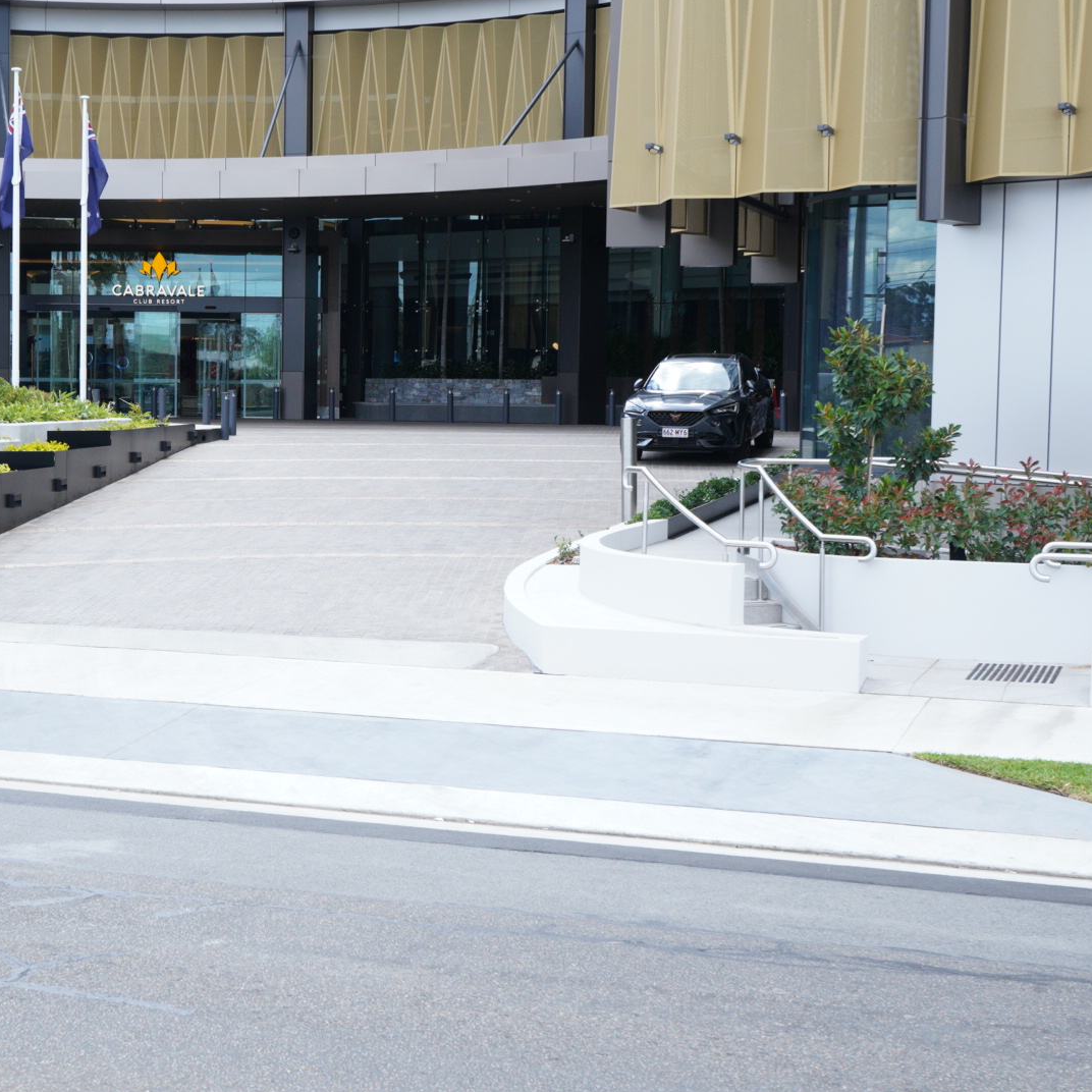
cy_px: 545
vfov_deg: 29.1
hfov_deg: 28.7
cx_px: 295
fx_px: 2106
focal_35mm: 59
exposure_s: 1/800
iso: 800
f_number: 5.6
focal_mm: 31
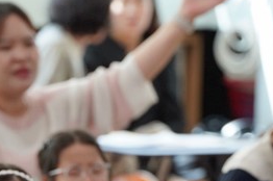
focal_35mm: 688
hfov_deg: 3.0
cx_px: 296
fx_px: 5211
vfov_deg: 2.0
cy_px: 301
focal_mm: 200
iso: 1600
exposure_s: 1/250
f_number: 4
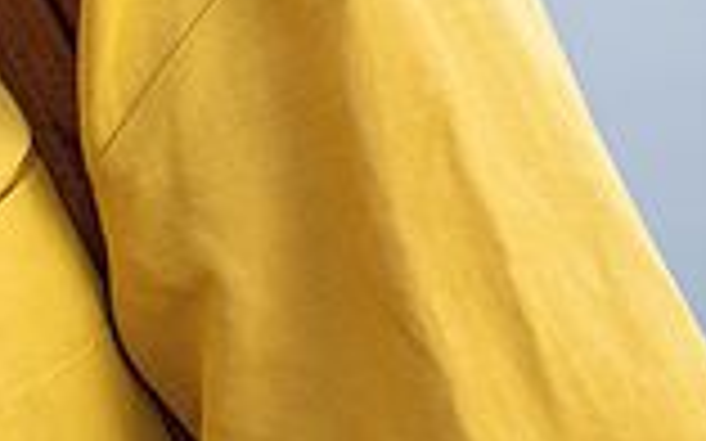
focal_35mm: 592
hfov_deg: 3.5
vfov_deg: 2.2
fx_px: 11386
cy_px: 133
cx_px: -553
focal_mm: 105
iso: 100
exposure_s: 1/640
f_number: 2
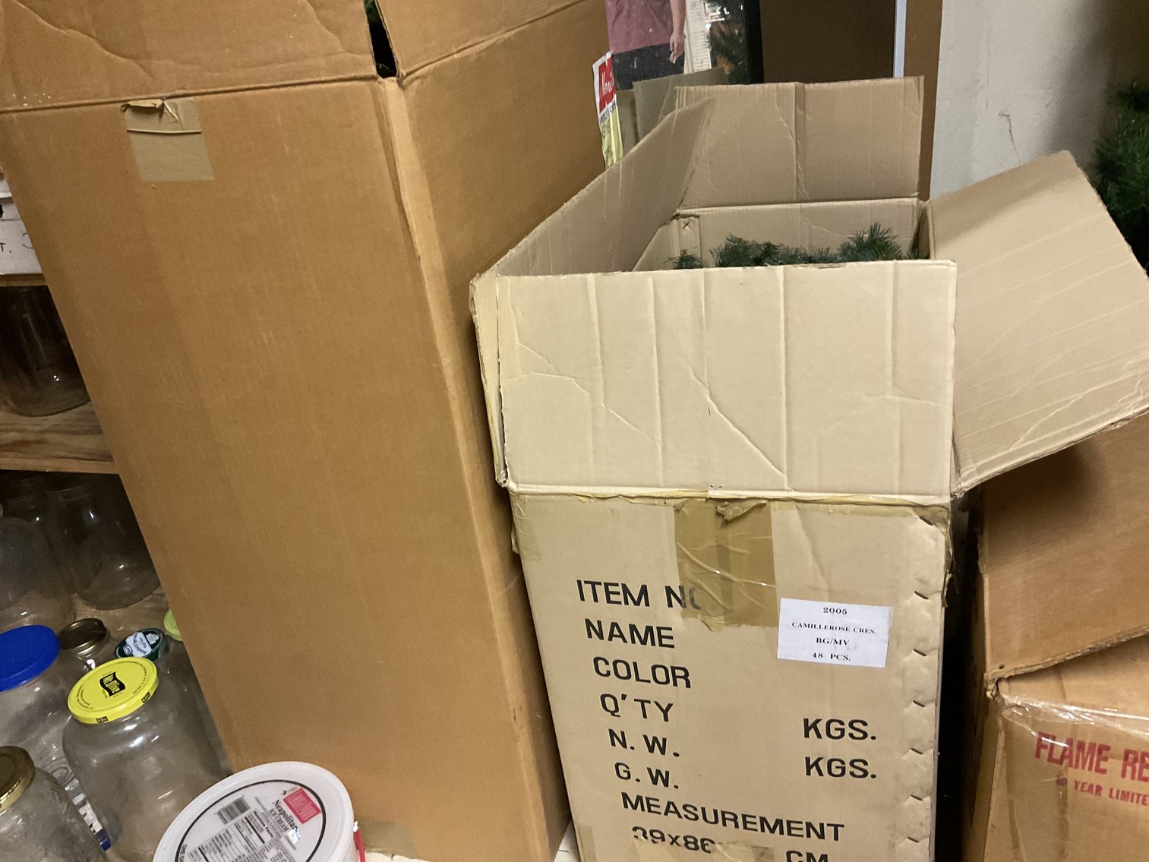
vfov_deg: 48.2
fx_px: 963
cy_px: 431
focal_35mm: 29
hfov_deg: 61.7
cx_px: 574
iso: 250
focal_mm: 3
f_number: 1.8
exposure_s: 1/40
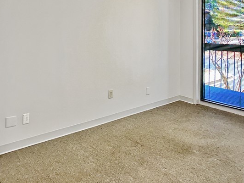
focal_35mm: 50
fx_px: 352
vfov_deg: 28.7
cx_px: 111
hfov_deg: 38.2
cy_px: 46
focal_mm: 5.7
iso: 125
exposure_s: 1/60
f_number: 1.5
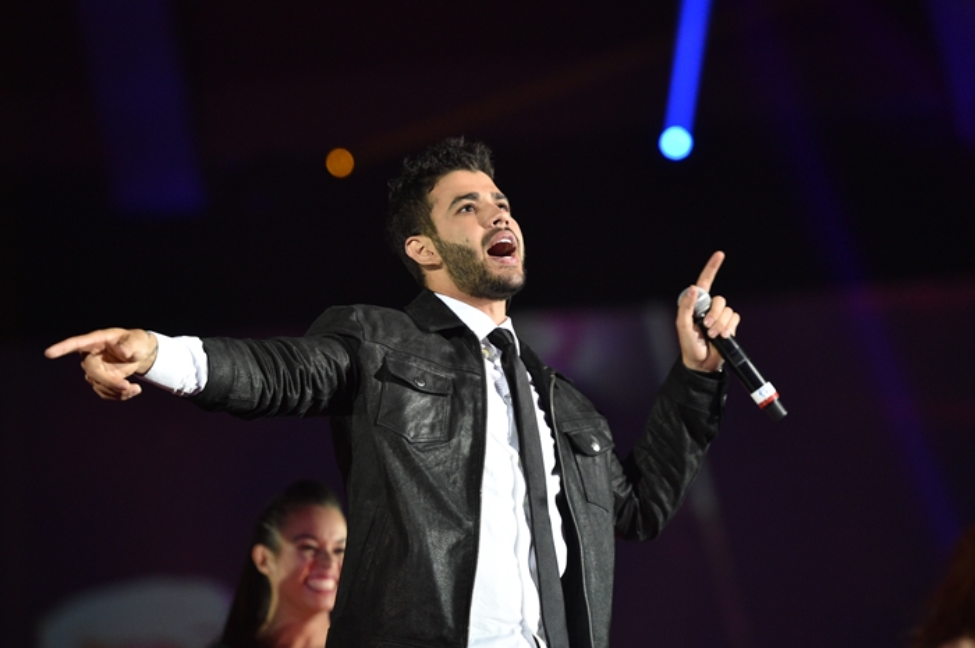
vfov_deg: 8.1
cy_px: 324
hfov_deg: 12.1
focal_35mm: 170
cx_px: 488
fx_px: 4599
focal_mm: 170
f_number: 4
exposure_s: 1/250
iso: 3200
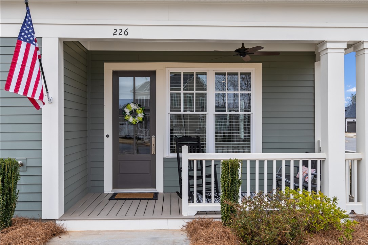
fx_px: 327
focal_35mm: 32
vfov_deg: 41.1
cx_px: 184
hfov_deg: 58.7
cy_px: 122
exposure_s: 1/200
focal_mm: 32
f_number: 8
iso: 200
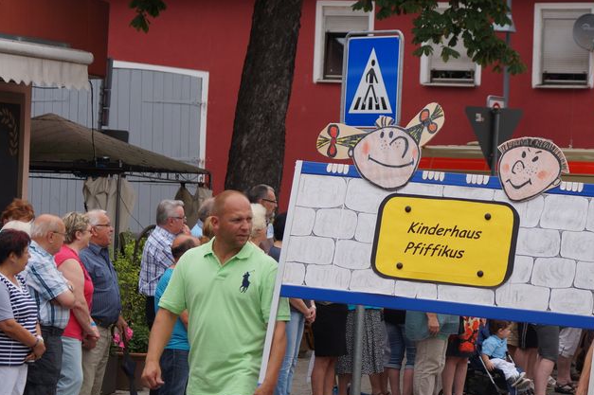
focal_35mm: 147
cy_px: 169
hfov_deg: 14.0
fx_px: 2424
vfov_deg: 9.3
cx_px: 376
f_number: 5.6
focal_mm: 60
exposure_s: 1/250
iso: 100
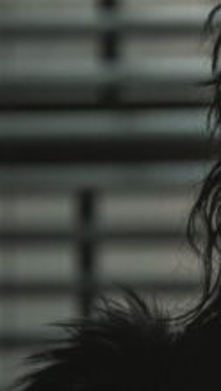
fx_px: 7604
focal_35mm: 731
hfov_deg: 1.7
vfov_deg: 3.0
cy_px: 327
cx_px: 597
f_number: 2.8
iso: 3200
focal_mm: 200
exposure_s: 1/500
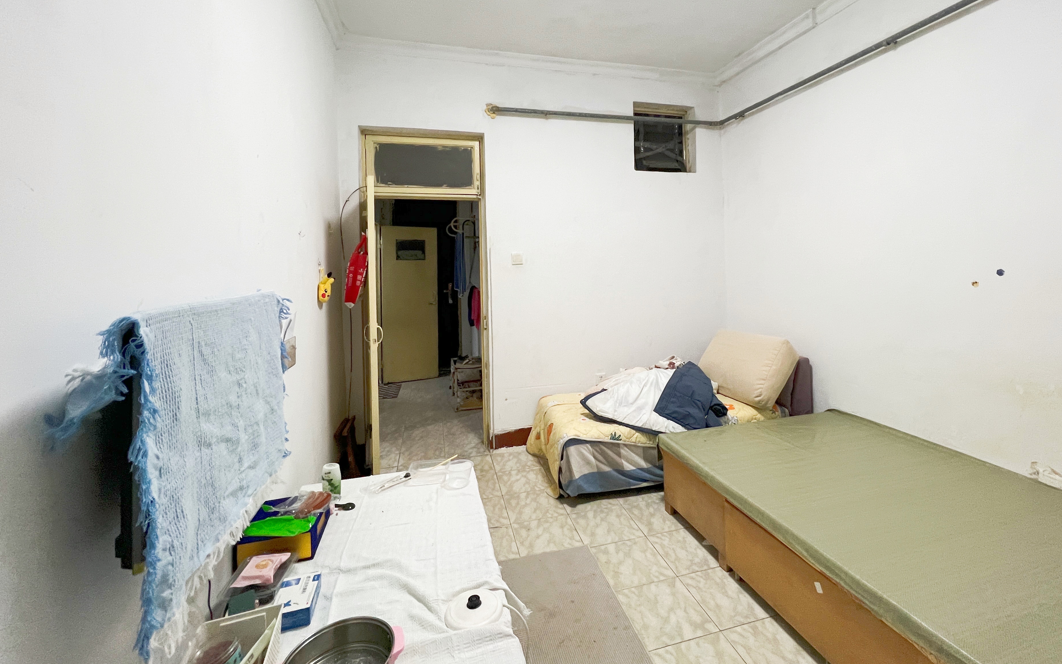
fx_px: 434
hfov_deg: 101.3
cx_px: 571
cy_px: 261
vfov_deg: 73.9
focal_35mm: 15
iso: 200
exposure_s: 1/51
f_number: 1.8
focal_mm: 1.57
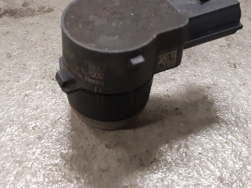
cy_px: 52
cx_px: 108
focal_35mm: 41
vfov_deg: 34.5
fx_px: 297
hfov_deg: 45.7
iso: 200
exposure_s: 1/50
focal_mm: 3.93
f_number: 1.7
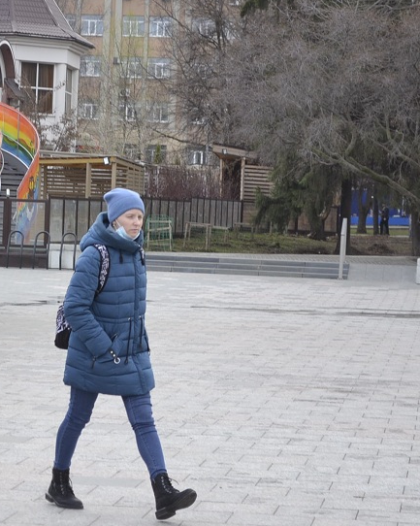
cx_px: 68
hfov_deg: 10.8
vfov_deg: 13.5
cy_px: 251
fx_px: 2222
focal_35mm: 143
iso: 100
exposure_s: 1/125
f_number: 5.6
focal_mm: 55
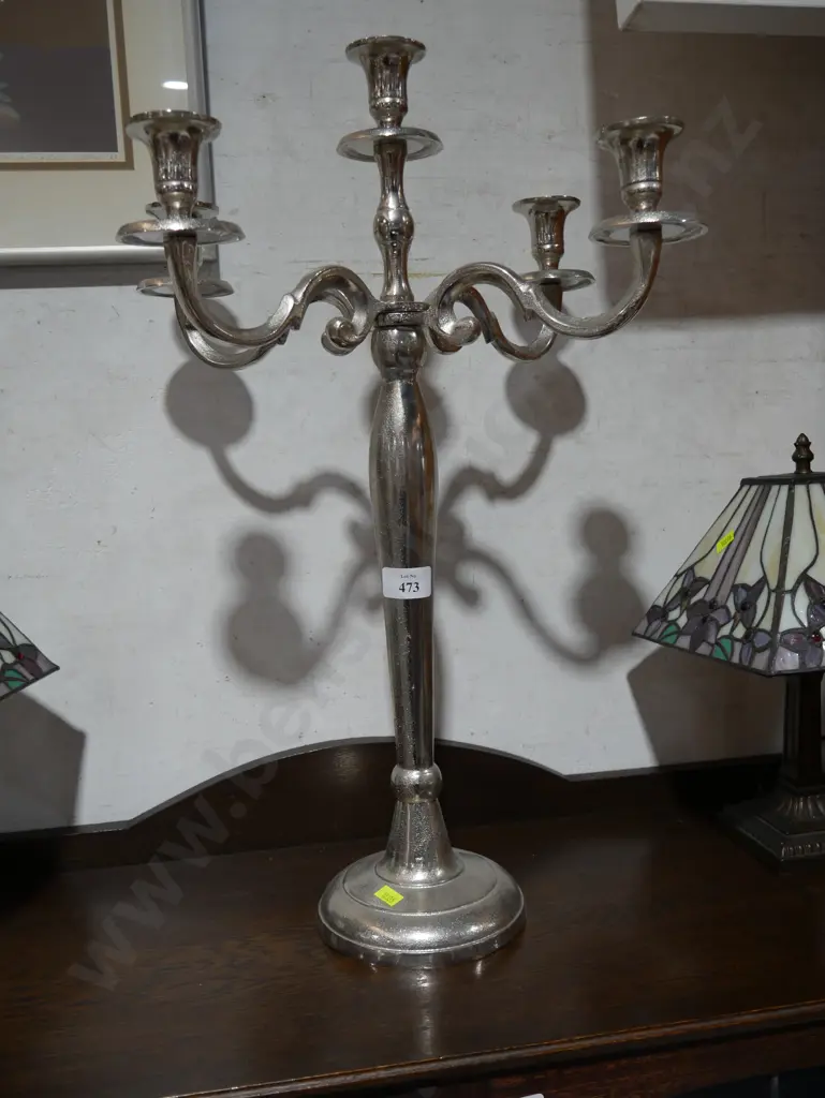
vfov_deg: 59.9
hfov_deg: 46.8
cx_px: 412
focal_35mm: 30
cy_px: 549
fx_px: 953
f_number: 3.6
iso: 250
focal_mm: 15
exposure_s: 1/60
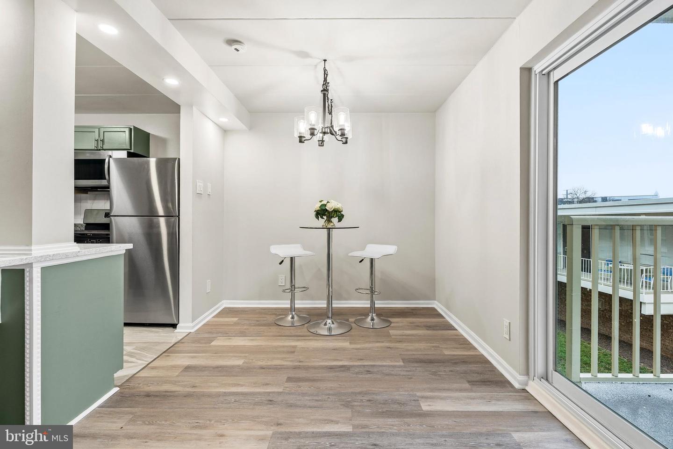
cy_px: 224
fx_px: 299
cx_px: 336
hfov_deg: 96.7
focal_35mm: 16
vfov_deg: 73.7
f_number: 8
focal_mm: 16
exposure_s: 1/40
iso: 160
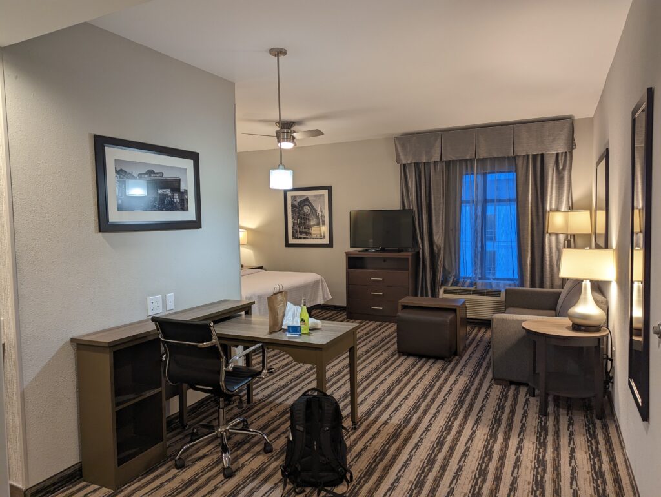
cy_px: 248
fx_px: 459
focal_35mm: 24
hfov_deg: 71.5
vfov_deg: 56.9
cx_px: 330
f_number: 1.85
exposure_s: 1/24
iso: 53
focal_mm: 6.81
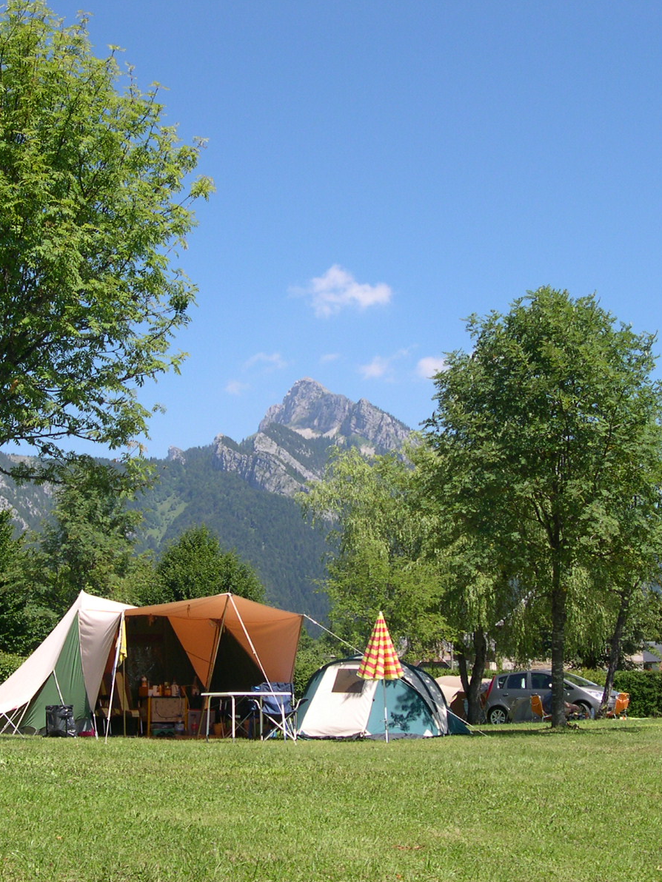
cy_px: 441
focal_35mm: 51
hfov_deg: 28.4
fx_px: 1300
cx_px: 244
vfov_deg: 37.5
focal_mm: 8
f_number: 7.6
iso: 100
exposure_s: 1/133
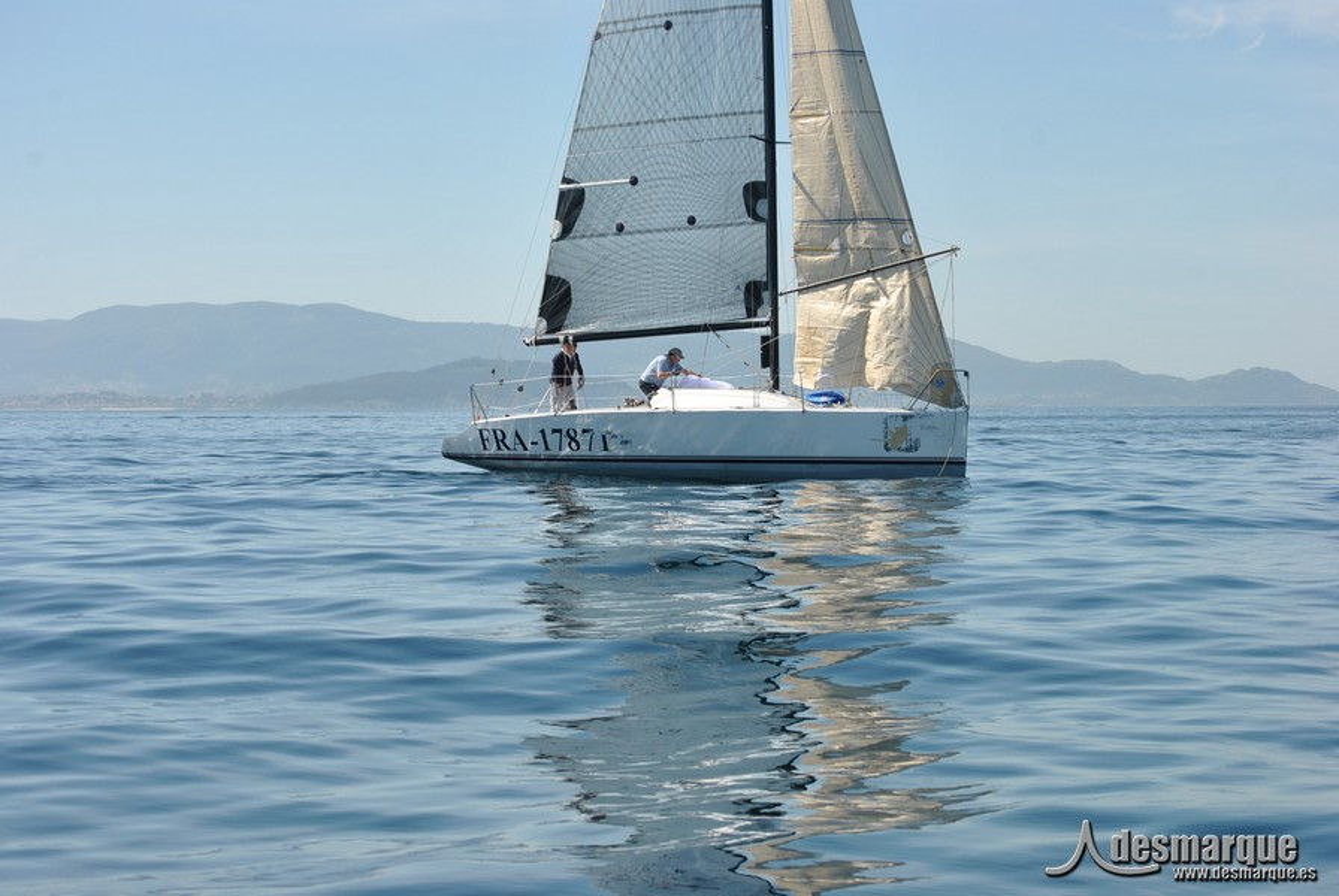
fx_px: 3073
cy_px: 448
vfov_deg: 16.6
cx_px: 670
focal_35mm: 82
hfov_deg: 24.6
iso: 100
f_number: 8
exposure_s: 1/250
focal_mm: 55
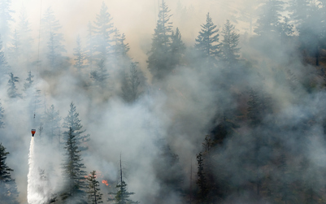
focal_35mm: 331
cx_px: 54
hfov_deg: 6.3
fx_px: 2942
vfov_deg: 4.0
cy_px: 79
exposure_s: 1/750
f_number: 5.6
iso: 200
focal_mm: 120
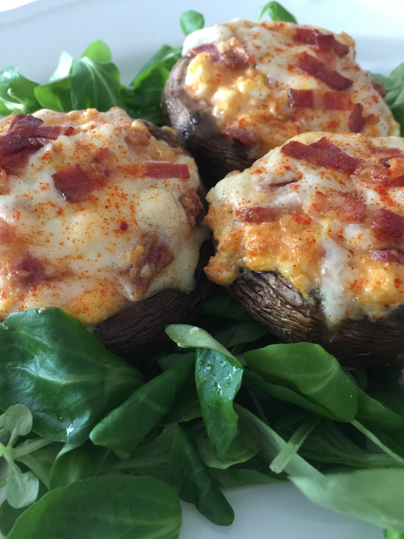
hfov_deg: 48.2
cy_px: 270
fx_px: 451
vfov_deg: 61.7
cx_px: 202
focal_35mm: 29
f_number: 2.2
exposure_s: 1/10
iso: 125
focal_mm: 4.15
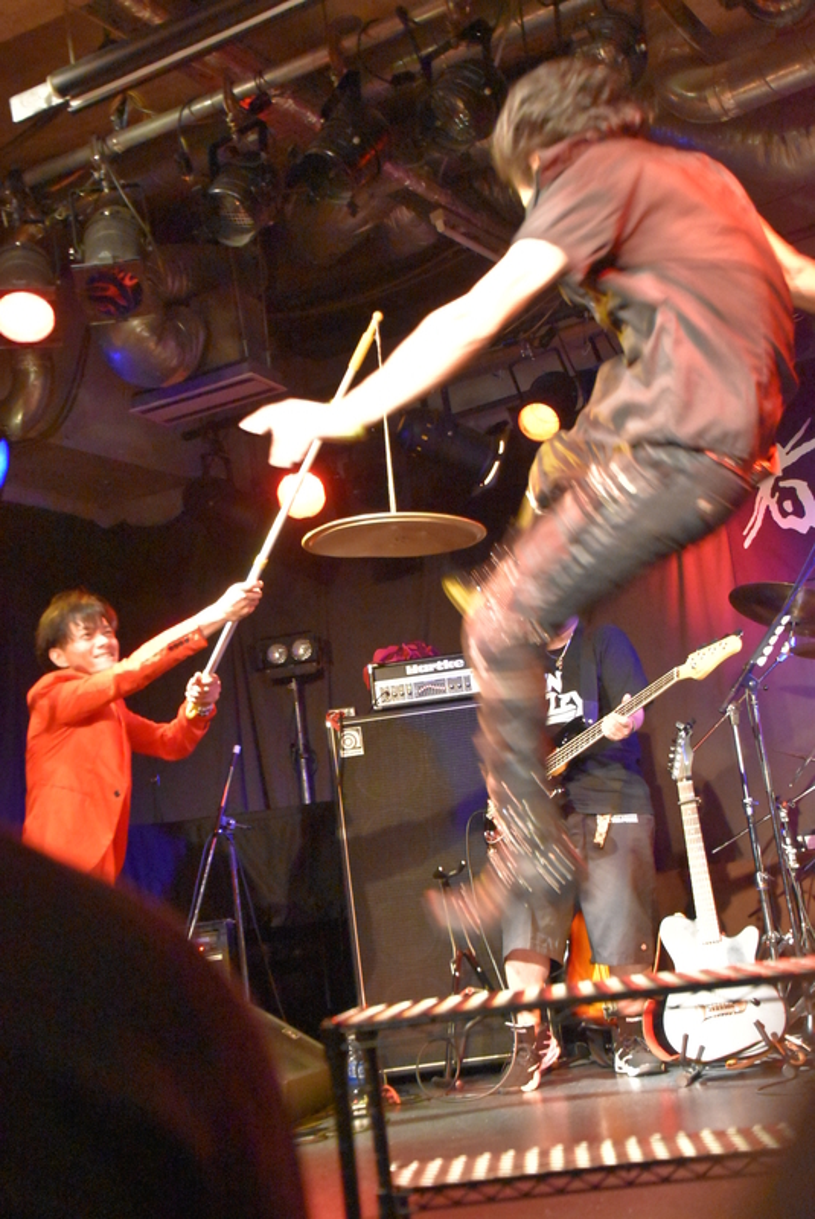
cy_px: 610
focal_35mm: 52
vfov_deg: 37.8
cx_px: 408
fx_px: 1779
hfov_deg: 25.8
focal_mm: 35
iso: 11400
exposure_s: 1/60
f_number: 4.5
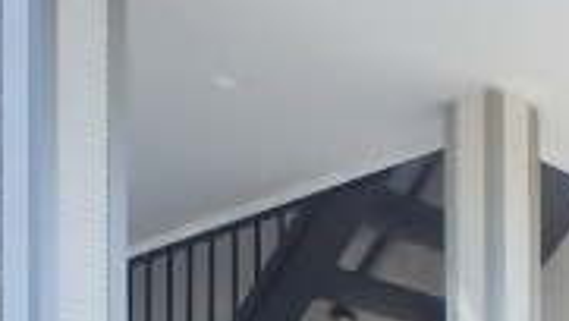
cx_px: 387
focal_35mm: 81
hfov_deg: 26.0
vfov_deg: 12.9
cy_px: 648
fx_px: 1223
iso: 125
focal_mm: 3.7
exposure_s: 1/400
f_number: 3.5
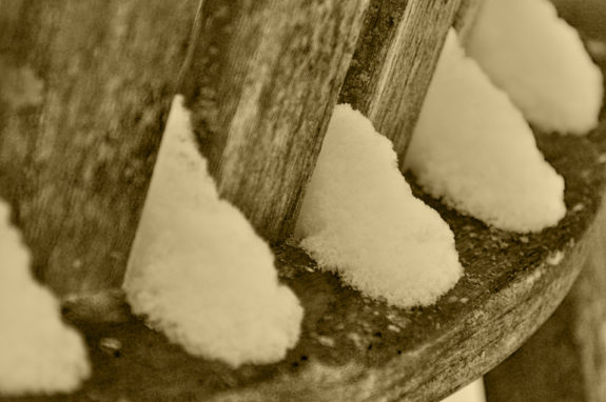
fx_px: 7919
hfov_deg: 4.4
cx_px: 292
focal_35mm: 471
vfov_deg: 2.9
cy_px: 204
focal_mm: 300
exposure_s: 1/1000
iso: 400
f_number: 5.6
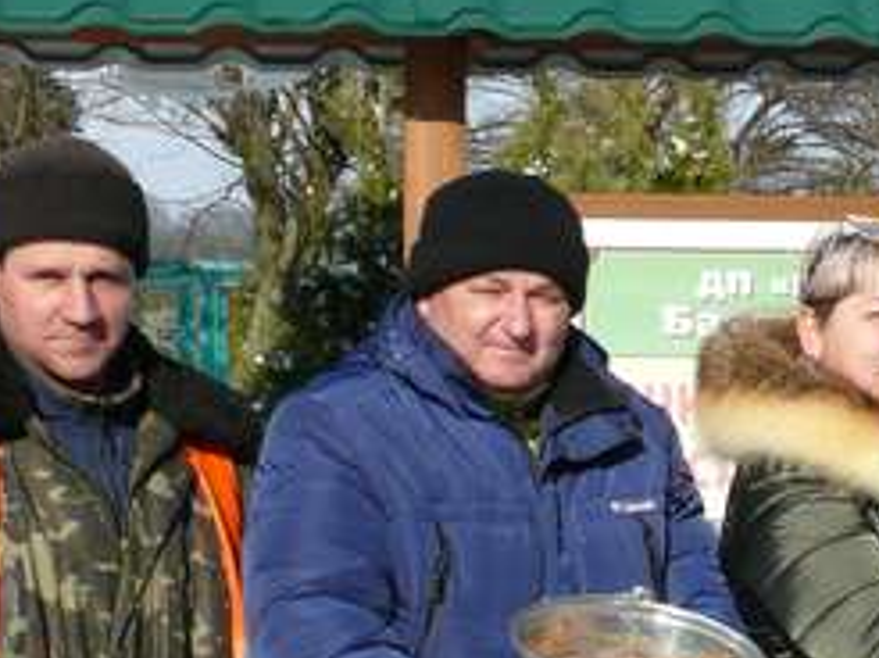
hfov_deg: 16.5
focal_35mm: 114
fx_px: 2892
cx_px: 1101
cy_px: 737
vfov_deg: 12.7
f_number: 5.6
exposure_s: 1/400
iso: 100
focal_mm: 7.4
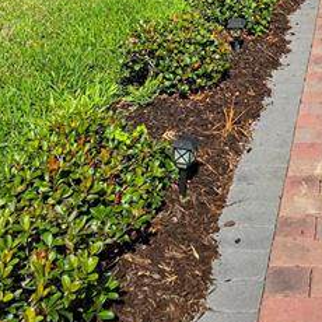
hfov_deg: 24.4
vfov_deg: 21.6
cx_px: 312
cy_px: -150
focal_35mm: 68
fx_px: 716
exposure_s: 1/1538
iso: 12
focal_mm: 6.3
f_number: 1.7
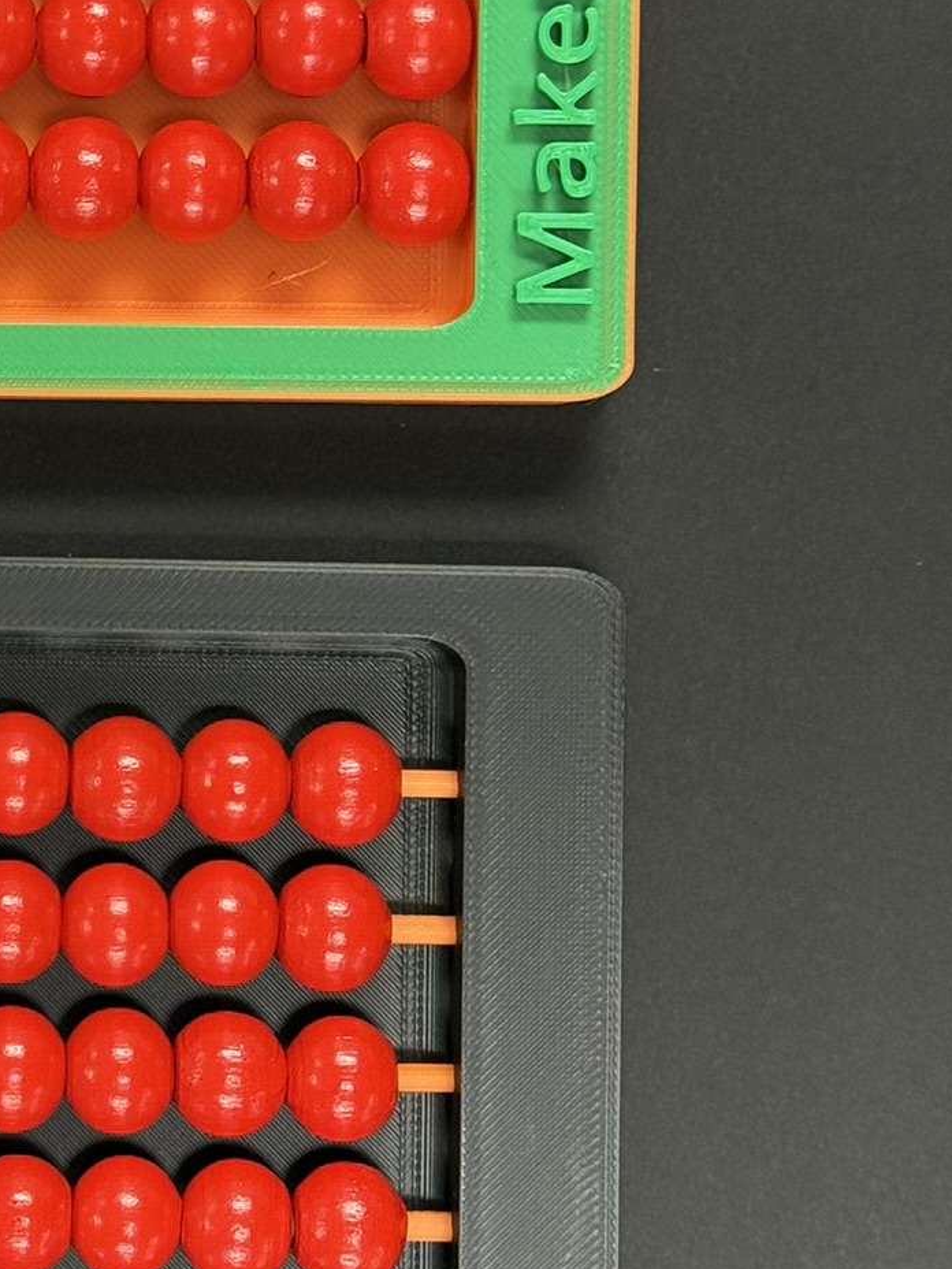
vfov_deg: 18.5
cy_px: 454
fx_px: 3884
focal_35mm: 106
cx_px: -93
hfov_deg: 13.7
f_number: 1.78
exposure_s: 1/60
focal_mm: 6.76
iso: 250
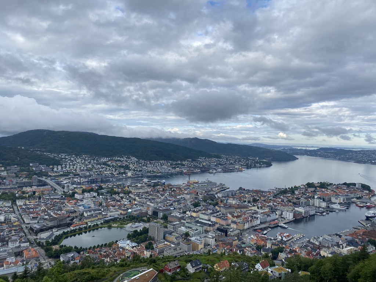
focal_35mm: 26
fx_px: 282
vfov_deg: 53.1
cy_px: 141
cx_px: 188
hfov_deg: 67.3
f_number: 1.8
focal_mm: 4.25
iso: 32
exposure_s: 1/2222
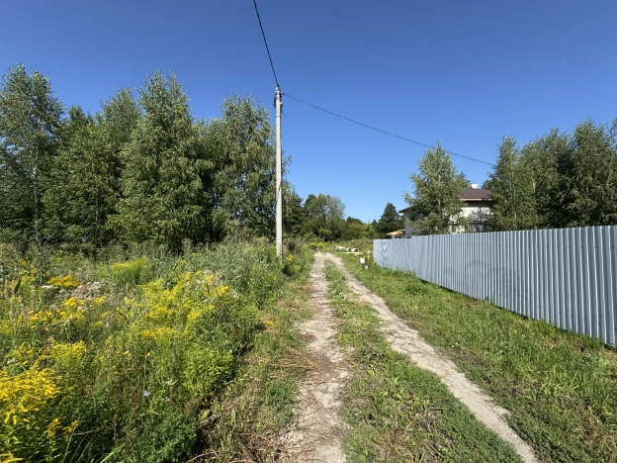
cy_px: 232
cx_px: 308
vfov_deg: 85.7
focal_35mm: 14
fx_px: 250
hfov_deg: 102.1
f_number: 2.2
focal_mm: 2.22
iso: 50
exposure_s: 1/1672
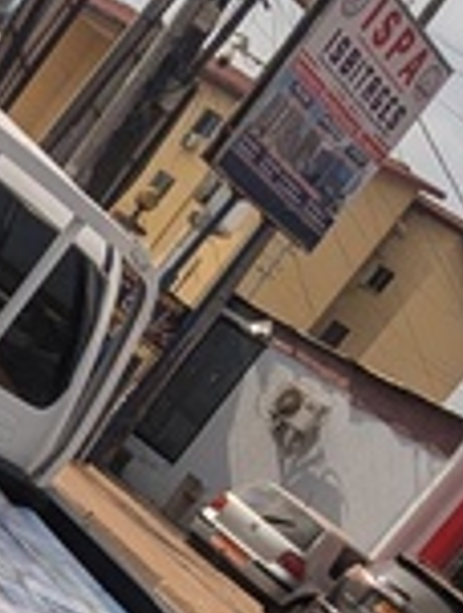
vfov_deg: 17.4
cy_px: 759
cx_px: -244
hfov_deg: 13.1
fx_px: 1900
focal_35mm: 107
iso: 54
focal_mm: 4.38
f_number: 1.73
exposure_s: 1/4673
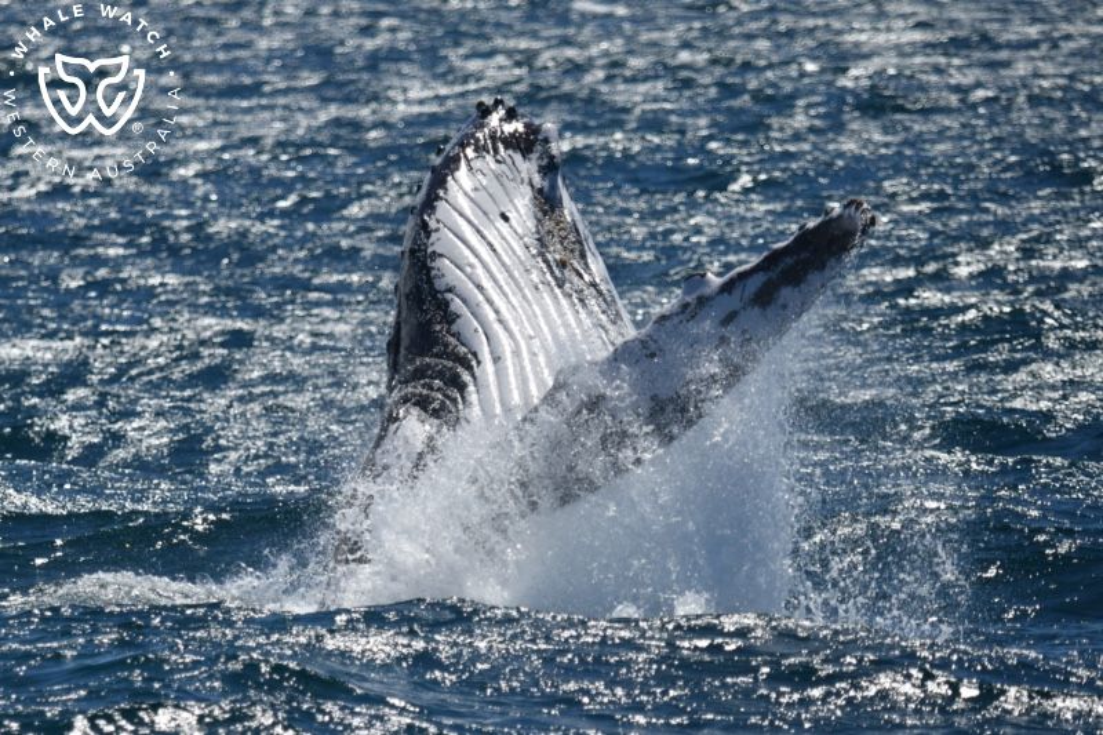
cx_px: 552
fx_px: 12865
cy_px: 368
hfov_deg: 4.9
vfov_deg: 3.3
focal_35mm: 420
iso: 560
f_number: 6
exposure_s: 1/8000
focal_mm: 420
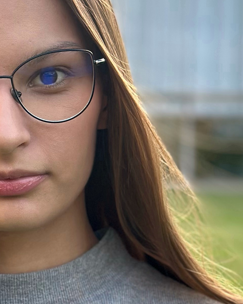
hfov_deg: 9.8
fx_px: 1411
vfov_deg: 12.3
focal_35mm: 157
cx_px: 7
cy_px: 218
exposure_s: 1/300
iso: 80
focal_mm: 6.86
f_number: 1.78
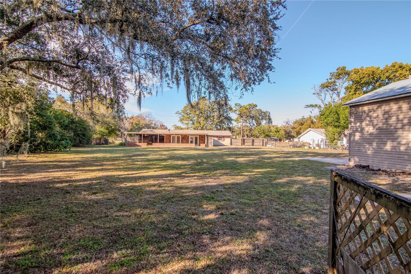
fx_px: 188
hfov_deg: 95.0
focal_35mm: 16
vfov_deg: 72.0
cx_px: 206
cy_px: 137
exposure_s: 1/1250
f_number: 5.6
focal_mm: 11
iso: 1000
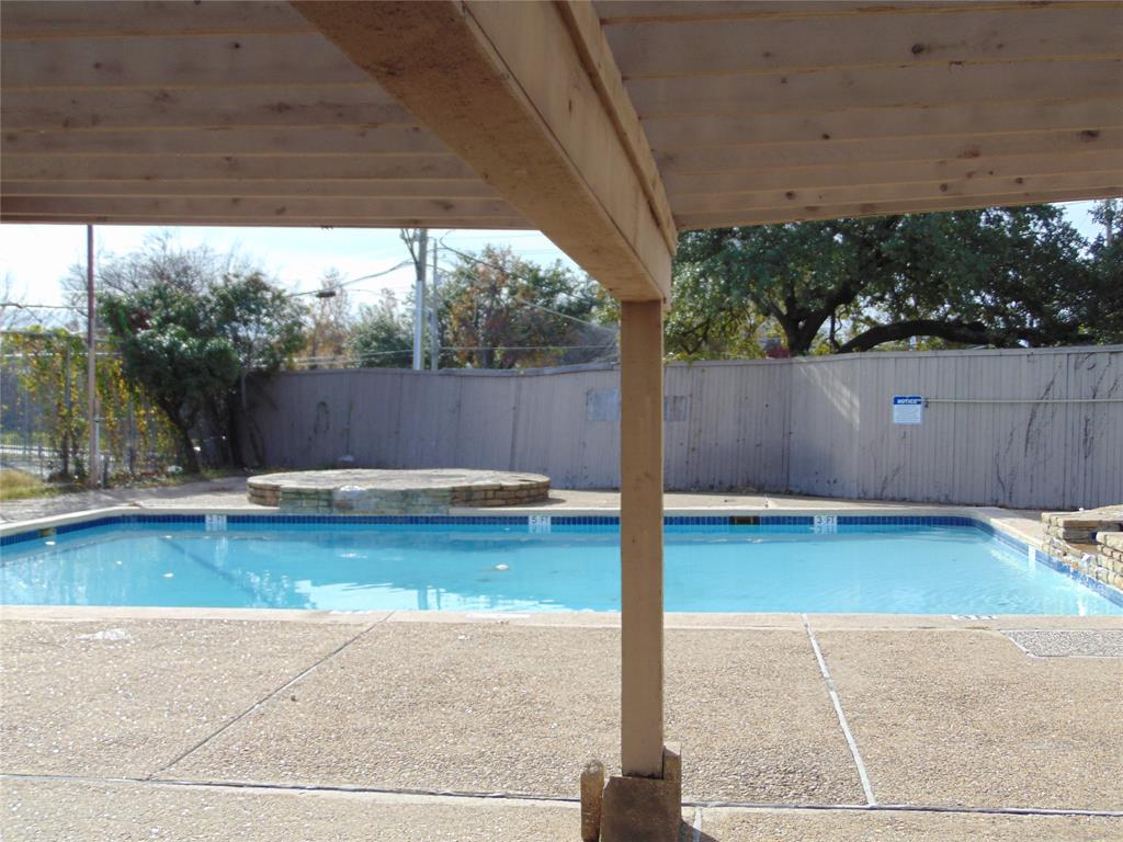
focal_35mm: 42
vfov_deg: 34.3
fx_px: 1363
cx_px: 562
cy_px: 421
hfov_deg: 44.8
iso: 80
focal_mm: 7.6
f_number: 3.3
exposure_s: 1/500
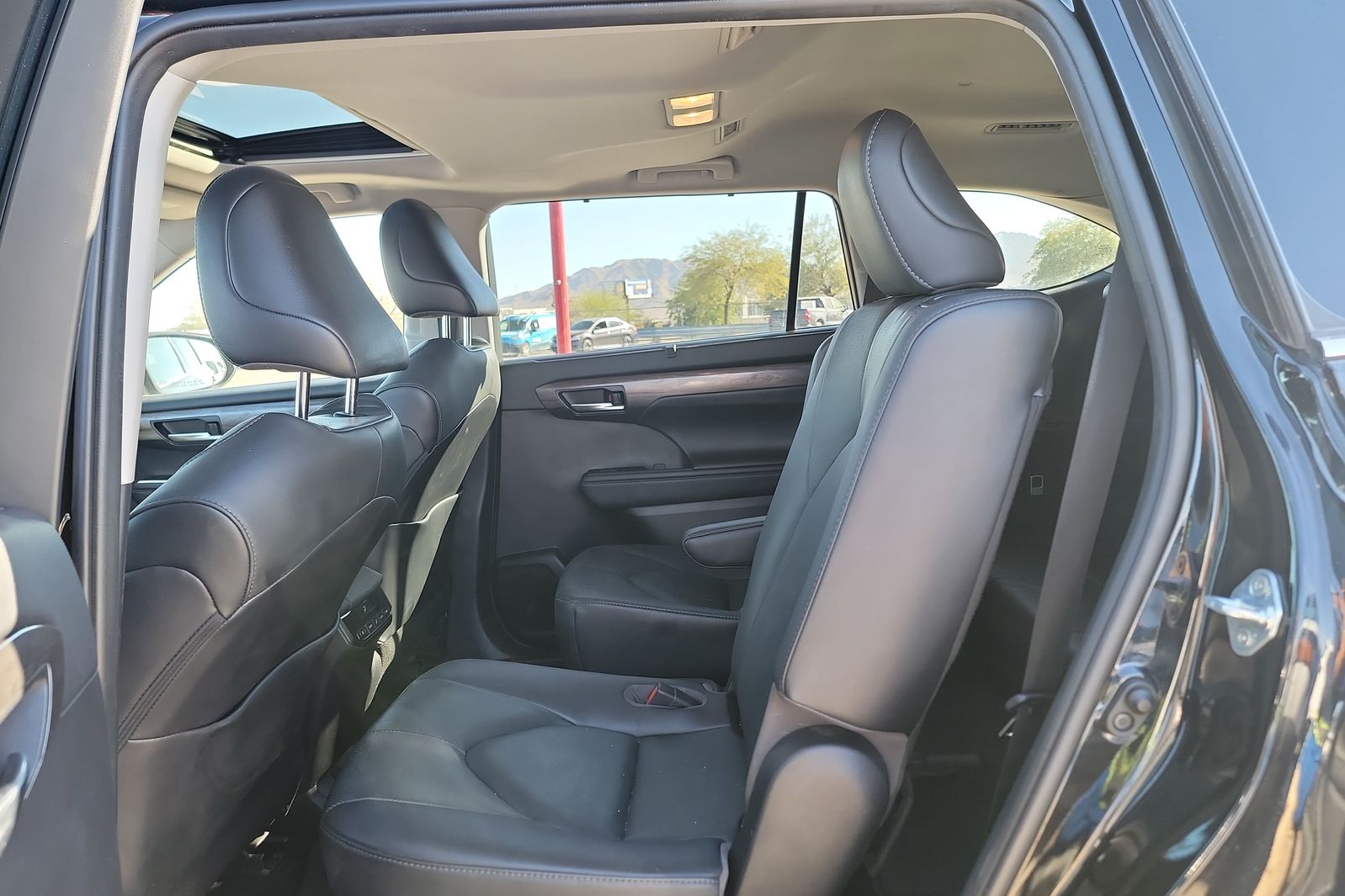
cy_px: 479
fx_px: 934
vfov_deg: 51.2
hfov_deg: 71.5
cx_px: 672
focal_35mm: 25
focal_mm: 6.7
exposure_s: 1/59
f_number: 1.8
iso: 139
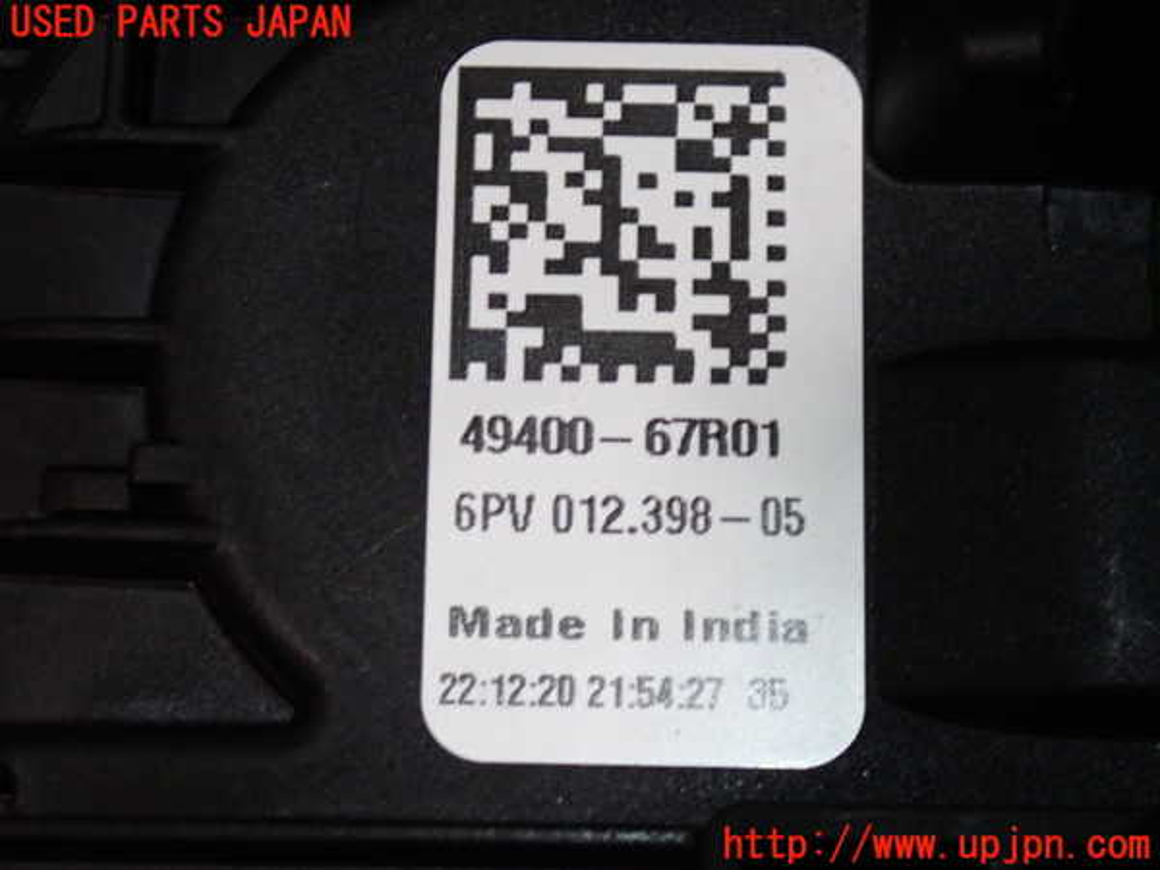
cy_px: 435
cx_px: 580
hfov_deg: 19.6
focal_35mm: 100
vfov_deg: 14.8
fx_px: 3351
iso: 800
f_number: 4.9
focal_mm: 18
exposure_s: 1/30
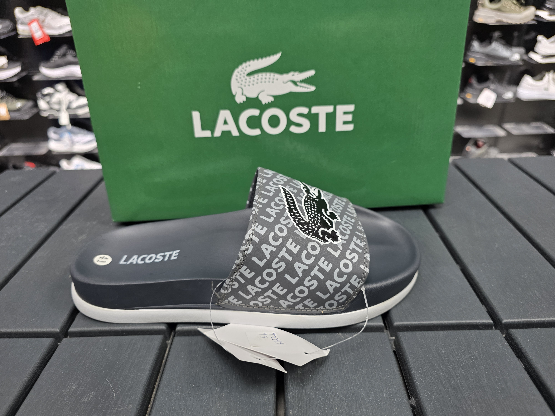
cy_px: 208
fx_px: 369
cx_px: 278
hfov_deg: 73.9
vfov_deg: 58.9
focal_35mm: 23
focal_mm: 6.3
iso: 250
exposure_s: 1/100
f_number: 1.7
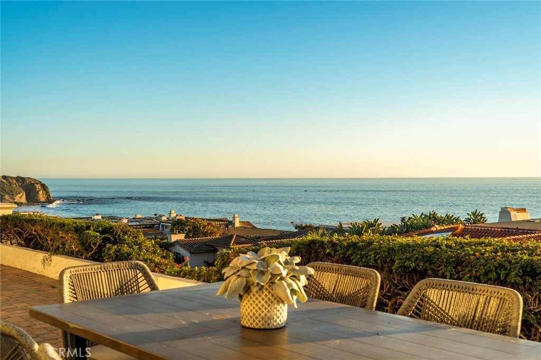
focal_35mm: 39
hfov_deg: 49.6
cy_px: 180
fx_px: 586
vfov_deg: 34.2
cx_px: 270
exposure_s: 1/320
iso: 250
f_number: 9
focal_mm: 39
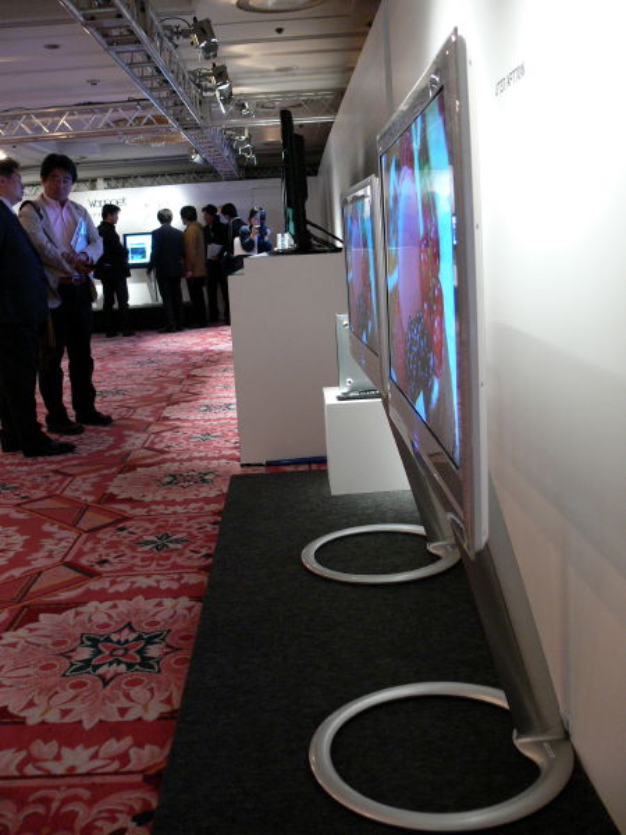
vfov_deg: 52.6
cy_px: 418
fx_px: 844
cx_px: 313
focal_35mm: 35
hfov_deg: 40.7
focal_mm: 7.4
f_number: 2.8
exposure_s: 1/13
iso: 200
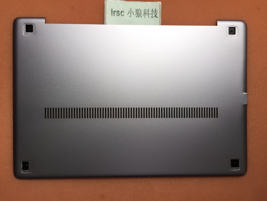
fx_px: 224
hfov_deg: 61.7
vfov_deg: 48.2
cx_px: 134
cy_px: 100
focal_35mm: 29
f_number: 2.2
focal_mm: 4.15
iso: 32
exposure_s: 1/237
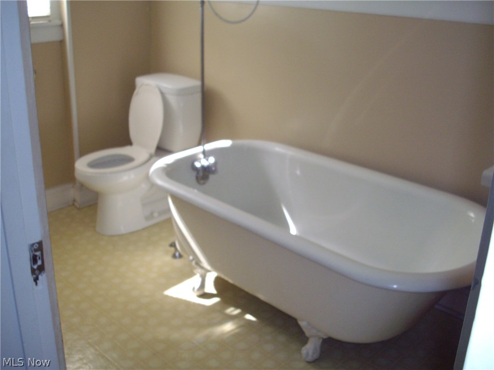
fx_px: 528
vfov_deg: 38.7
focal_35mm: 37
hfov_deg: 50.1
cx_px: 247
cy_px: 185
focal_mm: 6.2
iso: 195
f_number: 2.8
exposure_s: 1/50
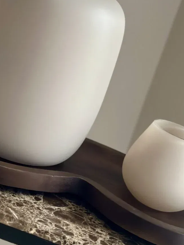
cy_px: 31
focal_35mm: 89
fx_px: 631
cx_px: 110
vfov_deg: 21.6
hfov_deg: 16.6
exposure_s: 1/60
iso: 320
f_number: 1.78
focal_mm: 6.86
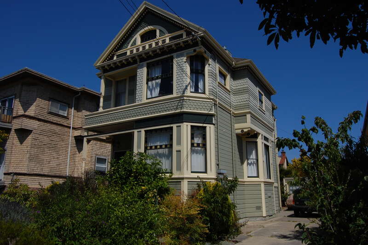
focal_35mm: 27
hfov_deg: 67.4
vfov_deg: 47.9
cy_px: 122
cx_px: 184
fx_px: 276
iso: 200
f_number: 16
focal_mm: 18
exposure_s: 1/250
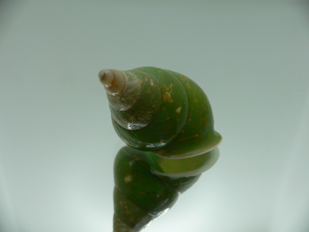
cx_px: 154
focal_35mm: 35
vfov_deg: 40.7
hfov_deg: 52.6
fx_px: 312
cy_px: 116
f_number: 2.8
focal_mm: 4.6
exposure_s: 1/80
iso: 80
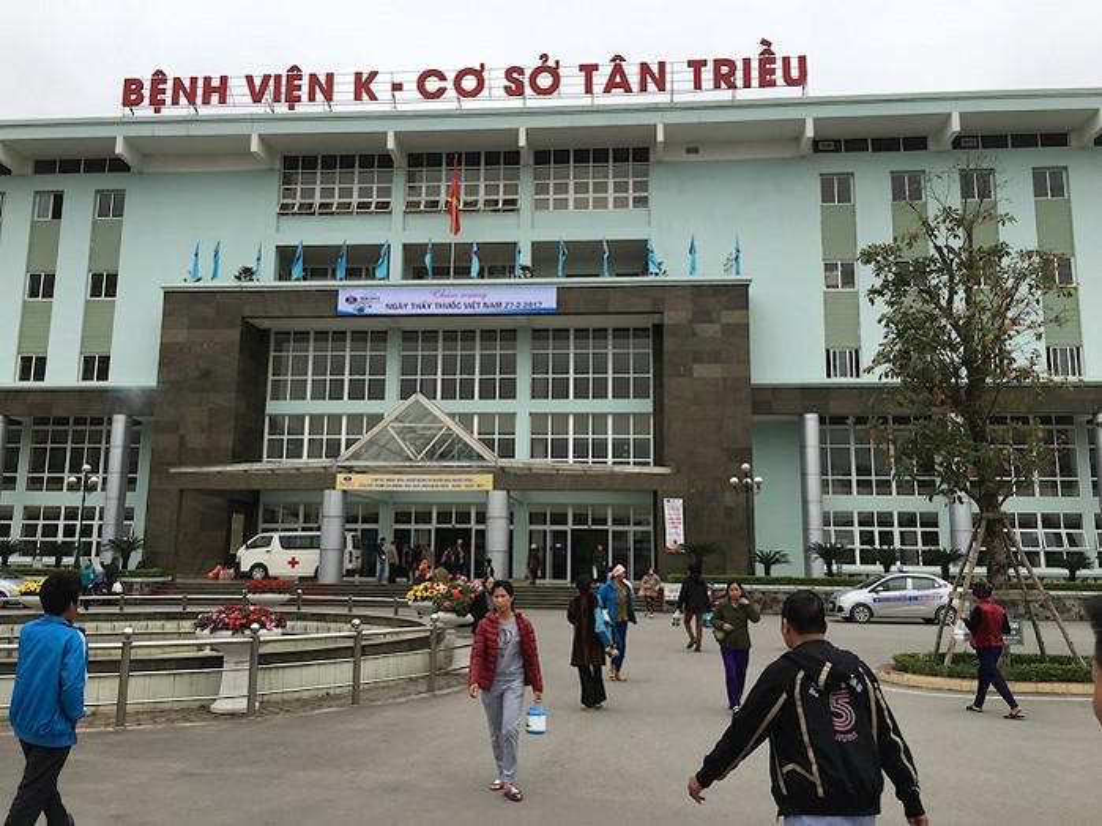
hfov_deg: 61.7
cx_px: 551
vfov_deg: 48.2
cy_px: 413
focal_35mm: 29
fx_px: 923
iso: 25
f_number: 2.2
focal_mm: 4.15
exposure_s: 1/916
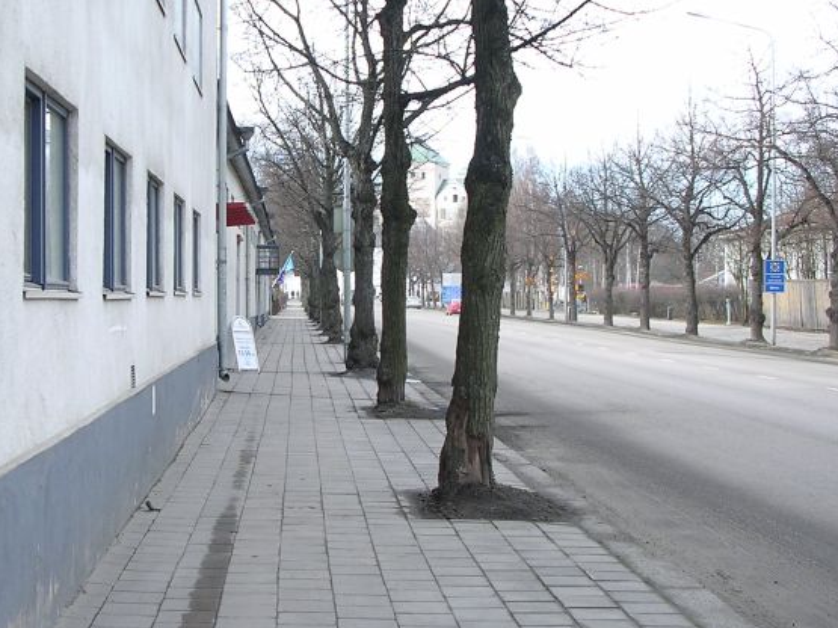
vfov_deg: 23.6
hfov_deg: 30.9
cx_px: 260
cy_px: 272
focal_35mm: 62
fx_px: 1501
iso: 100
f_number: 3
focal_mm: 6.6
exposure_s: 1/195
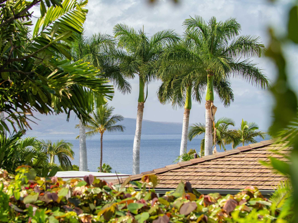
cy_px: 122
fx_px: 1335
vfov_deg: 9.6
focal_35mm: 155
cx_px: 128
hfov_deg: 12.7
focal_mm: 67
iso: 400
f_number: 5.6
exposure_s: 1/500
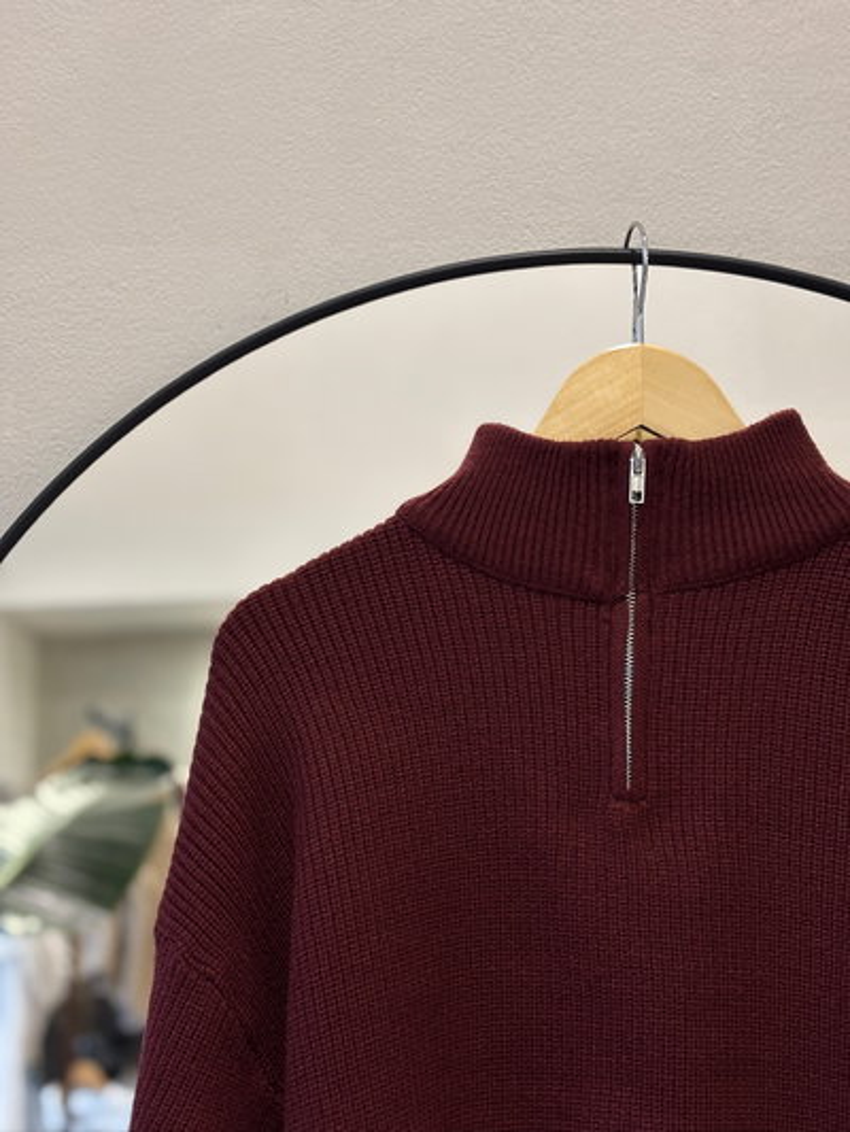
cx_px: 425
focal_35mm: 52
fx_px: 1702
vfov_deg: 36.8
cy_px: 566
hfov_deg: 28.0
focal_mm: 5.96
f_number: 1.6
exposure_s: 1/50
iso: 125
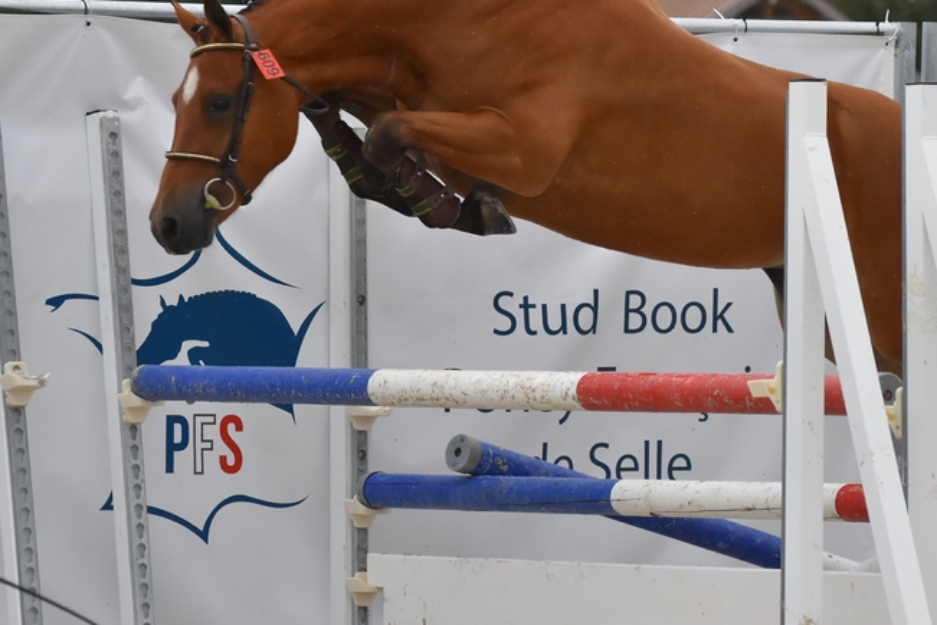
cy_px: 208
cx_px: 605
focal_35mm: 227
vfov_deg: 6.1
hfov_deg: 9.1
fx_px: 5908
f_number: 4.8
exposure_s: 1/1500
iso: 1400
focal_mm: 112
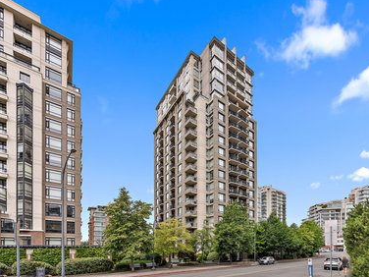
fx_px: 213
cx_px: 195
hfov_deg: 81.7
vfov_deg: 66.0
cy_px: 137
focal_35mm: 20
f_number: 9
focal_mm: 18
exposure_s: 1/200
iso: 320
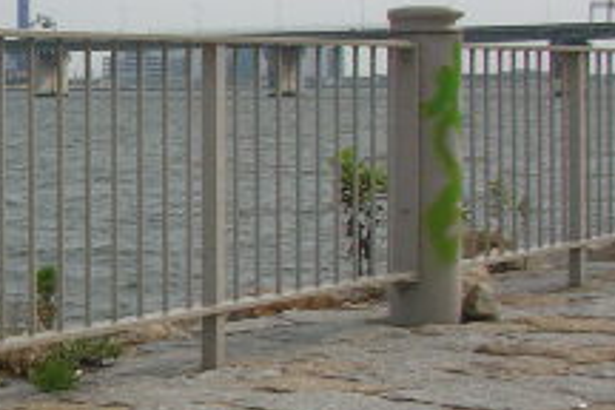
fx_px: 1947
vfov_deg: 12.0
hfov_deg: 16.9
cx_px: -182
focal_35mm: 114
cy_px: 134
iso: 64
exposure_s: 1/500
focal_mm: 5.7
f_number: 2.8
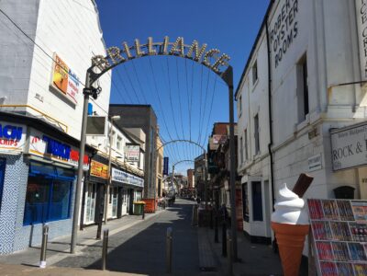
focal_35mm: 29
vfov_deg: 48.2
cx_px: 184
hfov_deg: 61.7
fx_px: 307
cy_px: 138
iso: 25
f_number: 2.2
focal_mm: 4.15
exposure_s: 1/2849
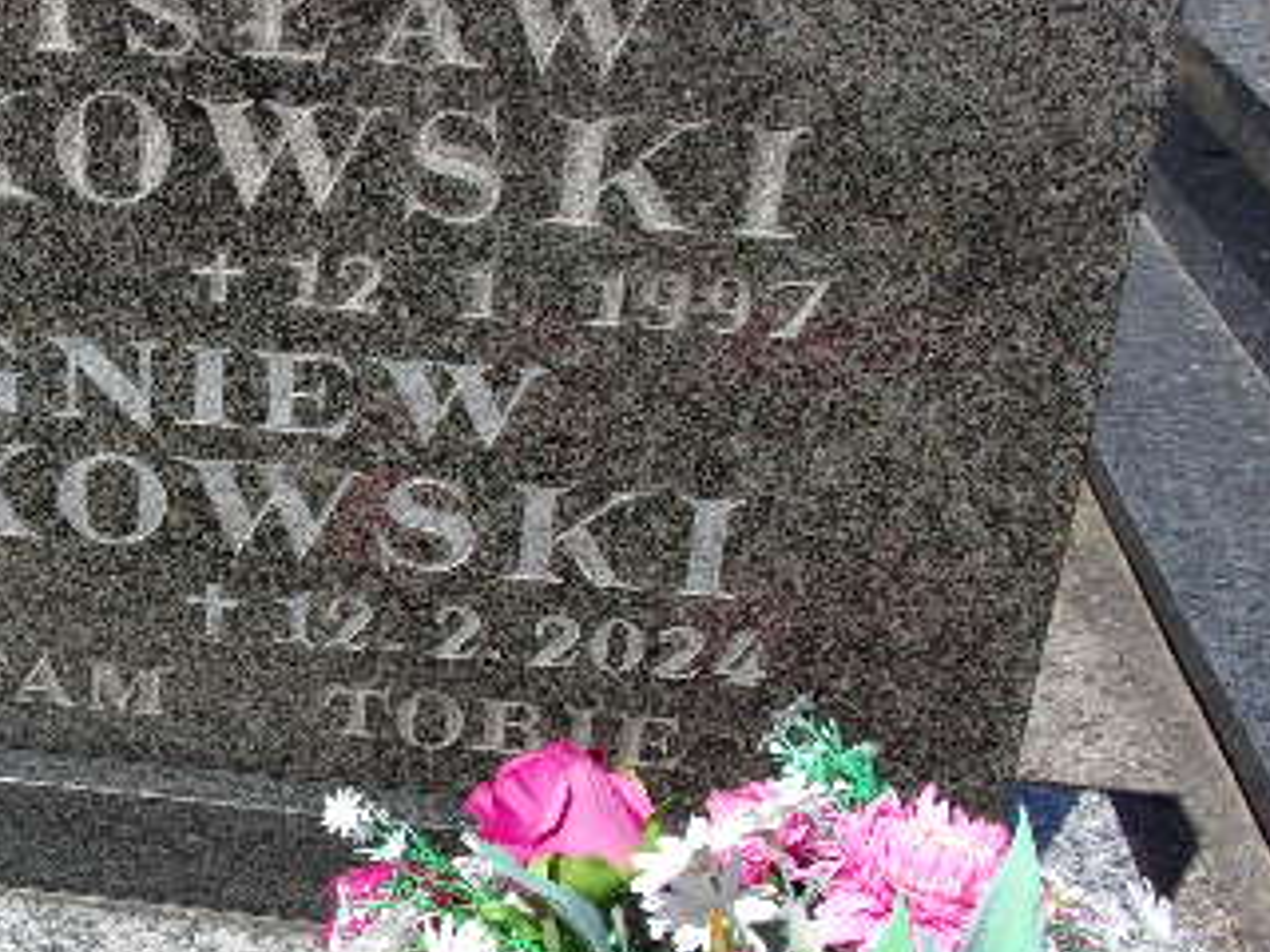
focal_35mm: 56
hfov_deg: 32.0
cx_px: 36
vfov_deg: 26.1
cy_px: 464
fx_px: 2055
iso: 80
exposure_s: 1/100
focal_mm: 5.1
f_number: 10.8
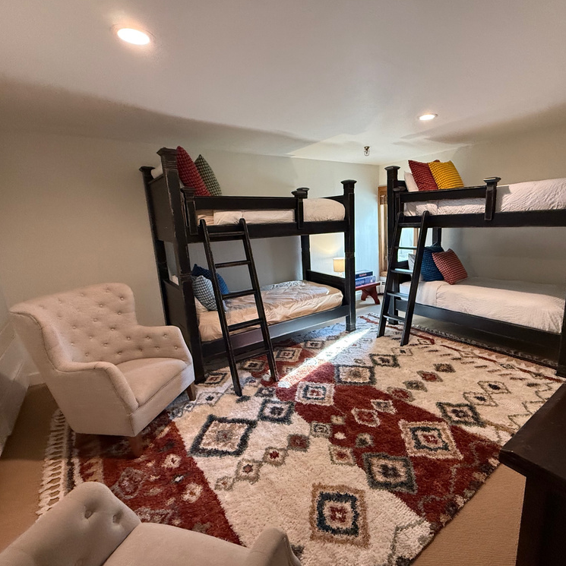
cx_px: 332
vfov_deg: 84.0
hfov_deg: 83.2
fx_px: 314
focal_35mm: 17
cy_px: 286
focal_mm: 2.22
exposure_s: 1/120
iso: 500
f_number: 2.2
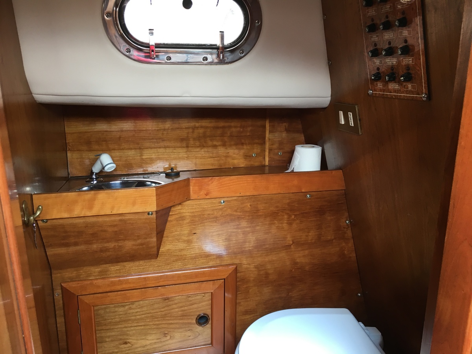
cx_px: 236
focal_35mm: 29
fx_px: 395
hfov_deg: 61.7
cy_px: 177
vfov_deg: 48.2
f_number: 2.2
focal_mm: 4.15
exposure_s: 1/33
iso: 50
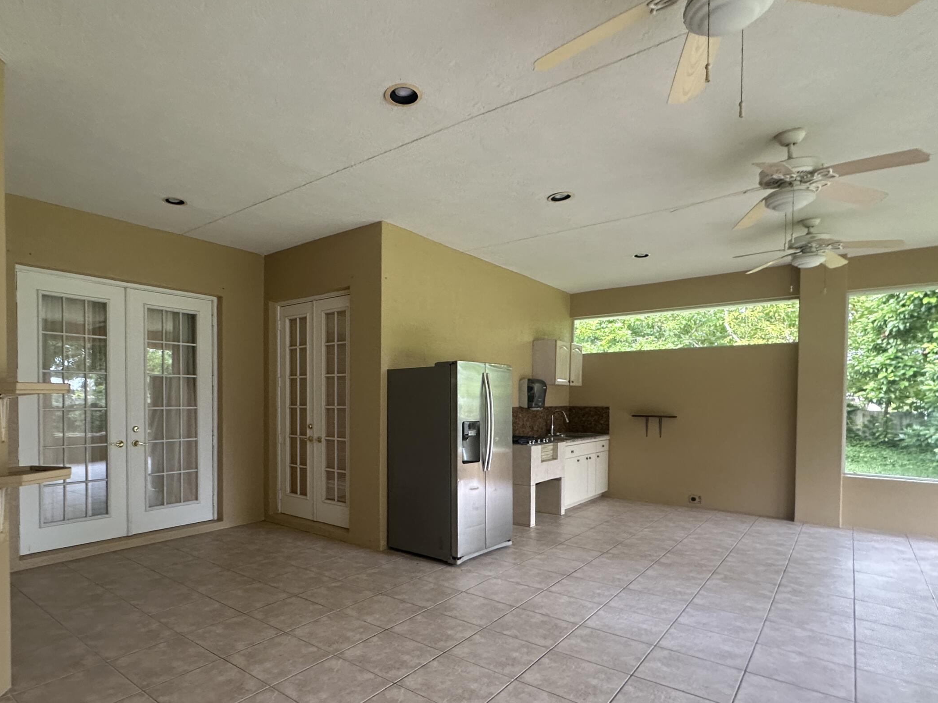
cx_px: 382
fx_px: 542
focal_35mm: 20
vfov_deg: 65.5
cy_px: 412
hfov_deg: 80.9
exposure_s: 1/60
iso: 200
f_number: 2.2
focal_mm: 2.22
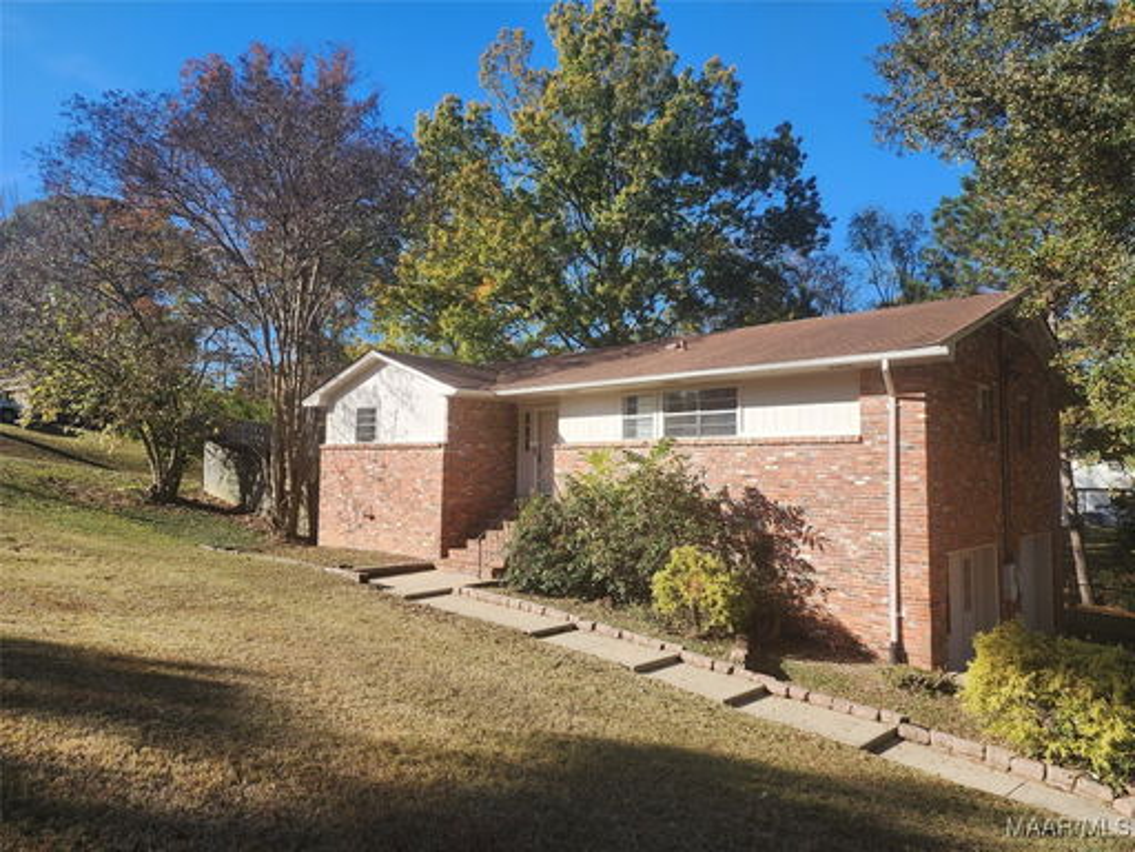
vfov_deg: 58.9
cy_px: 426
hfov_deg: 73.9
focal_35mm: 23
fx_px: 754
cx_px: 568
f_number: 1.8
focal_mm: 6.4
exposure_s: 1/626
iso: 12
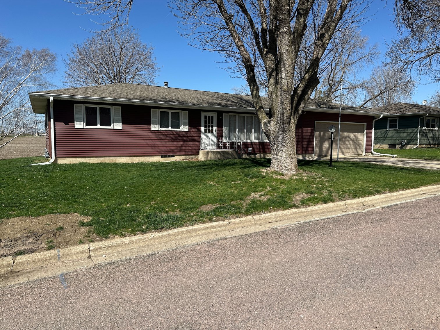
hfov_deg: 71.6
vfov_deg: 56.8
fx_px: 305
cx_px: 220
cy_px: 165
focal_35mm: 24
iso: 80
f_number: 1.78
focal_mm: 6.86
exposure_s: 1/4762
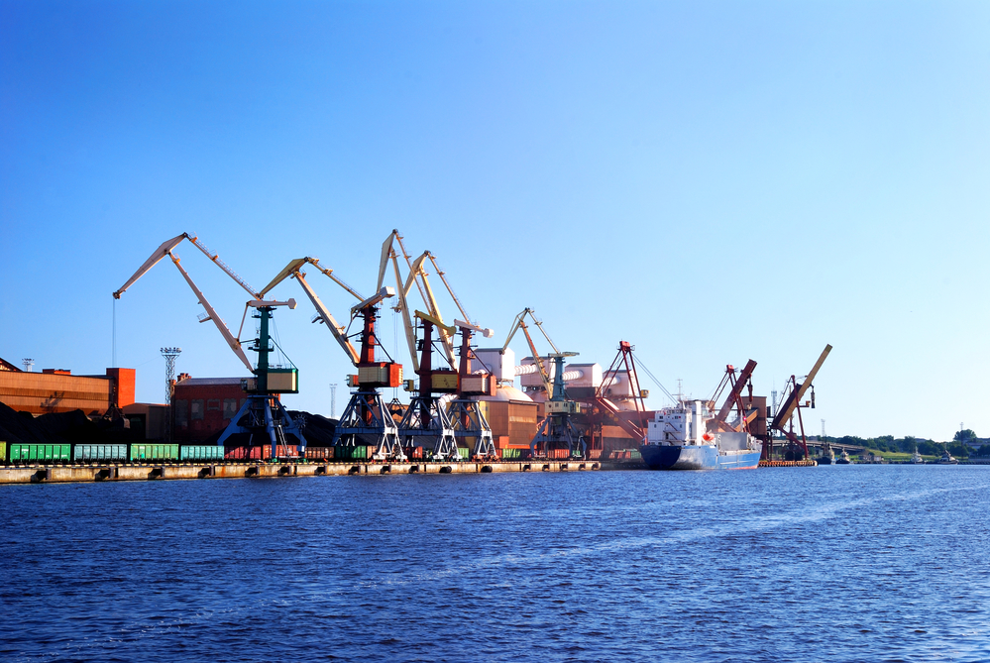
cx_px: 495
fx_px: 1570
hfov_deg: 35.0
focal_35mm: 57
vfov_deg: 23.9
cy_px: 332
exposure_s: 1/15
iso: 100
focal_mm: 38
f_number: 11
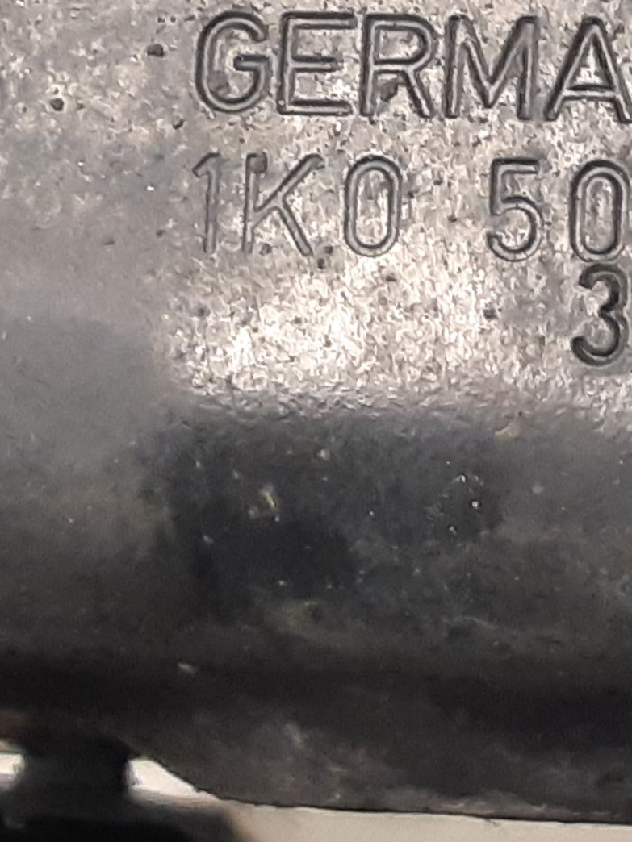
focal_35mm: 51
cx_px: 561
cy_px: 256
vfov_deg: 36.9
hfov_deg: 27.6
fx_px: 1242
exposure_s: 1/33
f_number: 1.7
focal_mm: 3.93
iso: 250
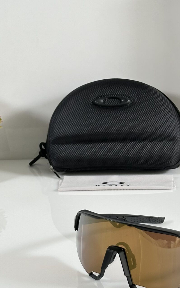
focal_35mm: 102
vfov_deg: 20.4
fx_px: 801
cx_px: 134
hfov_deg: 12.8
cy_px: 123
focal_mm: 6.86
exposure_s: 1/100
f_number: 1.78
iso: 64
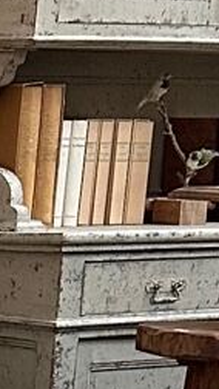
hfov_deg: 5.0
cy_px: 557
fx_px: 2155
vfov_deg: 10.0
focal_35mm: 209
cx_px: -760
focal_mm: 6.86
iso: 250
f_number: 1.78
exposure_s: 1/117
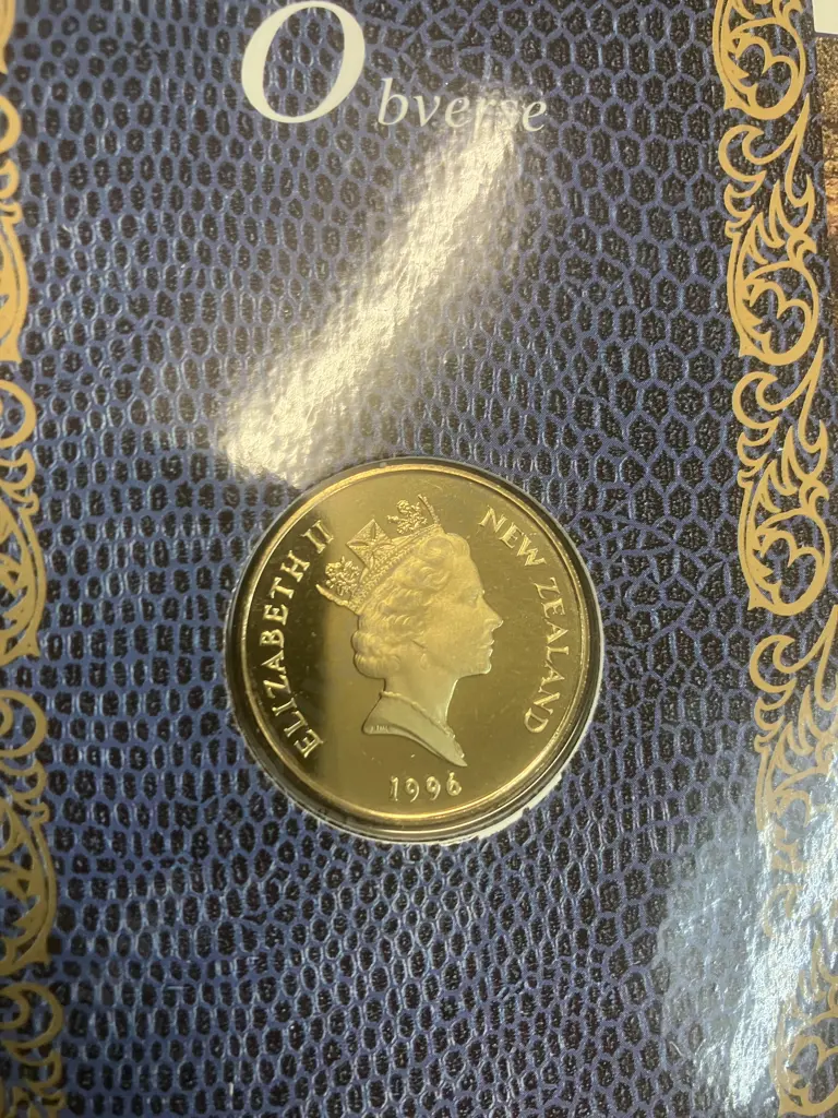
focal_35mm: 28
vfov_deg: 63.4
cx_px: 419
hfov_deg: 49.7
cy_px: 559
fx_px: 904
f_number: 1.8
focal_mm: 3.99
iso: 160
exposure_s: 1/50
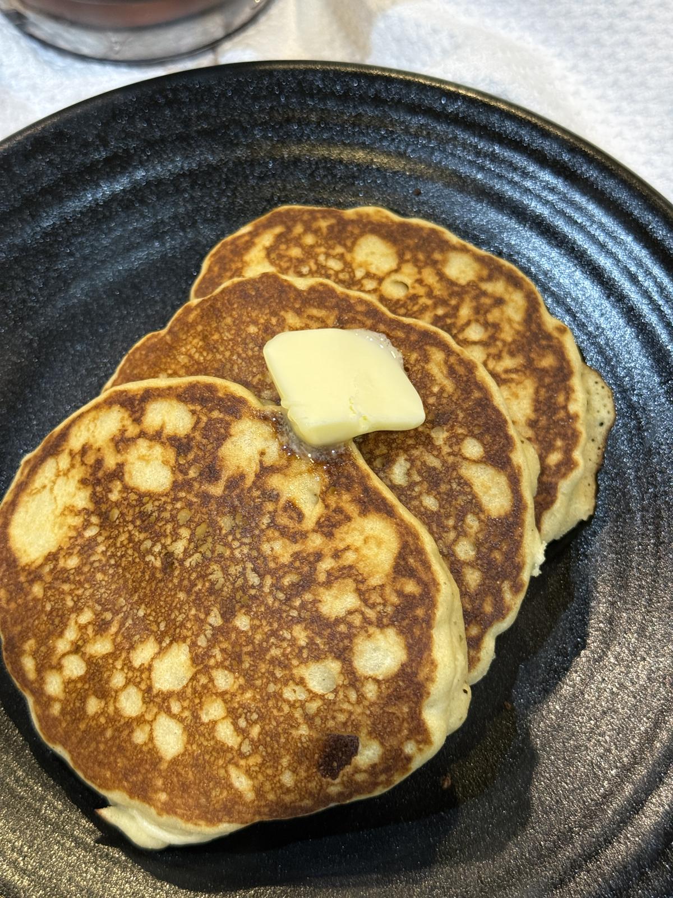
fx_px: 1244
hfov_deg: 30.3
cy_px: 449
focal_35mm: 48
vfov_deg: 39.7
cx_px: 336
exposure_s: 1/60
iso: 200
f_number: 1.78
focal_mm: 6.76
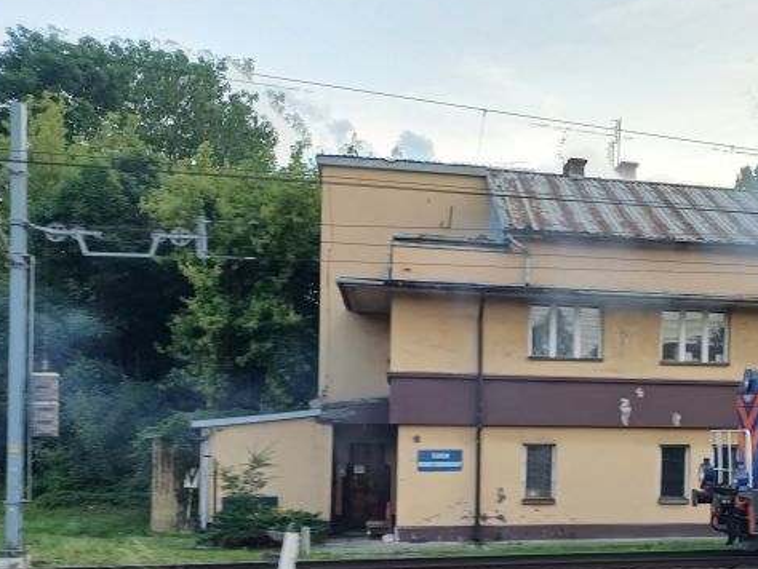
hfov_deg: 32.1
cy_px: 411
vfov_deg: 26.8
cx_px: 796
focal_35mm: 54
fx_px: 1183
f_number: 1.8
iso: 80
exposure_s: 1/100
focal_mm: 4.65
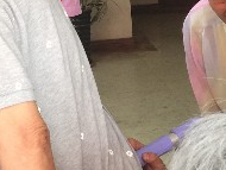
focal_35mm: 122
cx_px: 138
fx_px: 798
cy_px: 26
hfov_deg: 16.1
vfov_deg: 12.1
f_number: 2.2
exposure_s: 1/17
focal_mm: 4.15
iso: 64
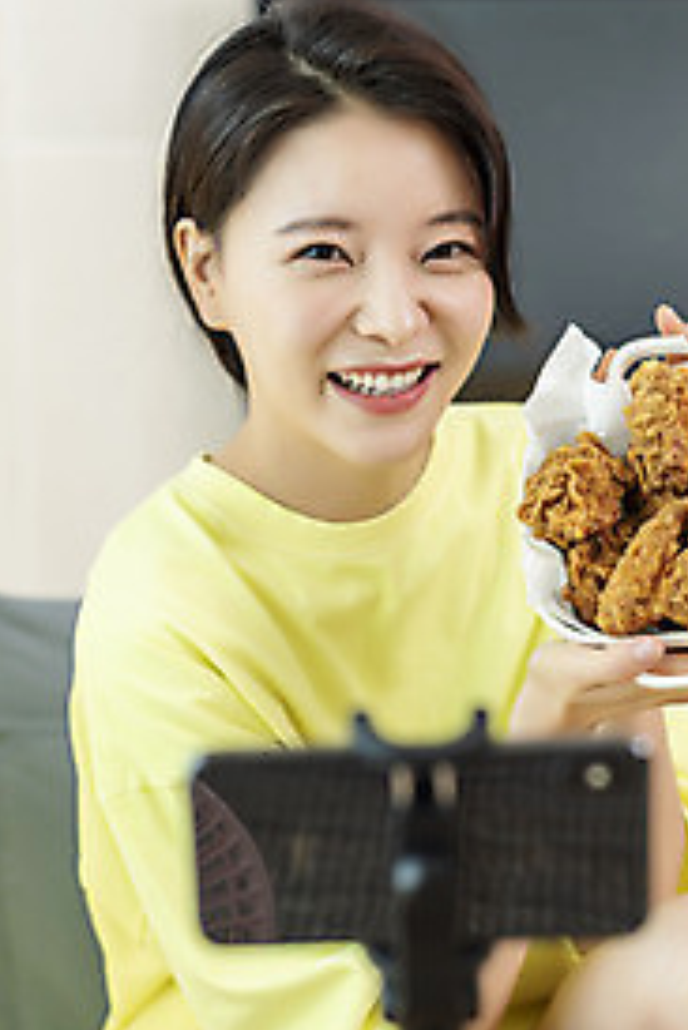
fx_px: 2090
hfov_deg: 18.7
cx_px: 427
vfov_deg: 27.7
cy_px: 462
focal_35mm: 73
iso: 400
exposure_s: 1/160
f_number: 2.8
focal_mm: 50
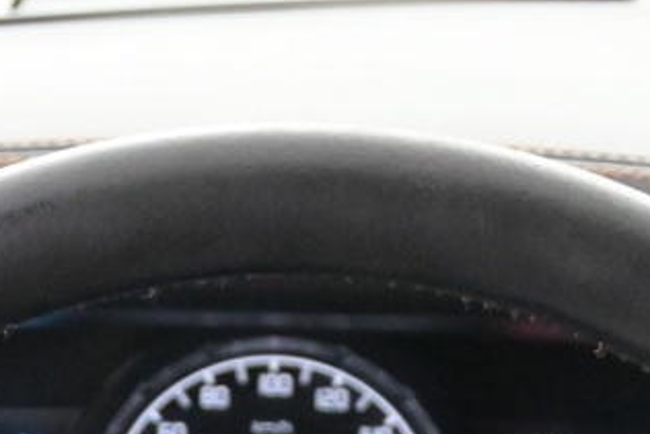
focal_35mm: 204
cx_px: 272
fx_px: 3682
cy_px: 1016
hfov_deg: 10.1
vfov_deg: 6.4
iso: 5000
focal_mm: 26.5
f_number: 4.5
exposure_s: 1/40
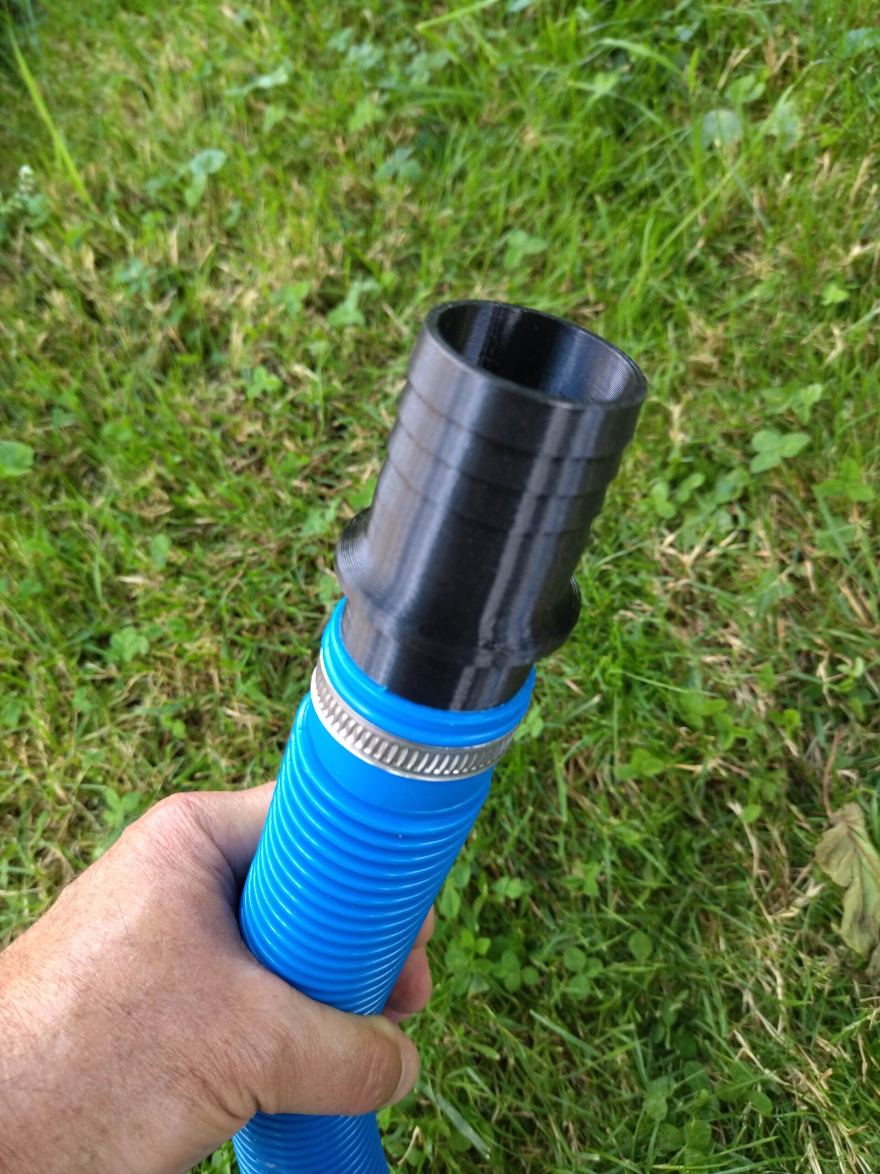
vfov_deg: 65.3
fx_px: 915
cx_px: 440
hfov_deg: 51.4
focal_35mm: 27
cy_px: 587
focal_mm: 4.74
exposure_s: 1/100
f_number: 1.79
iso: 157
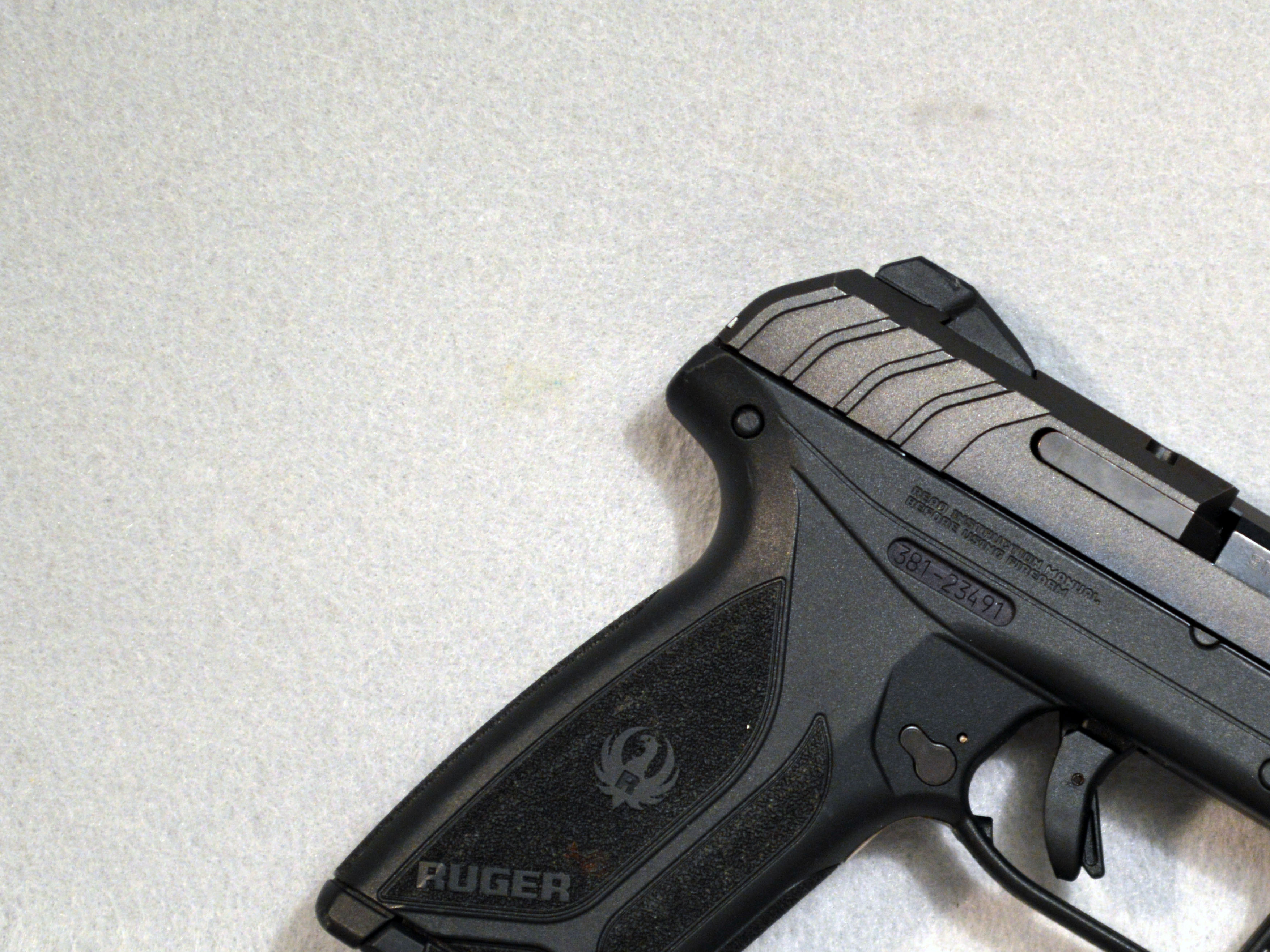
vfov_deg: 10.9
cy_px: 702
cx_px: 1022
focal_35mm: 136
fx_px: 4983
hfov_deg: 14.4
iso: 400
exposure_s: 1/25
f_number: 5.6
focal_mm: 55
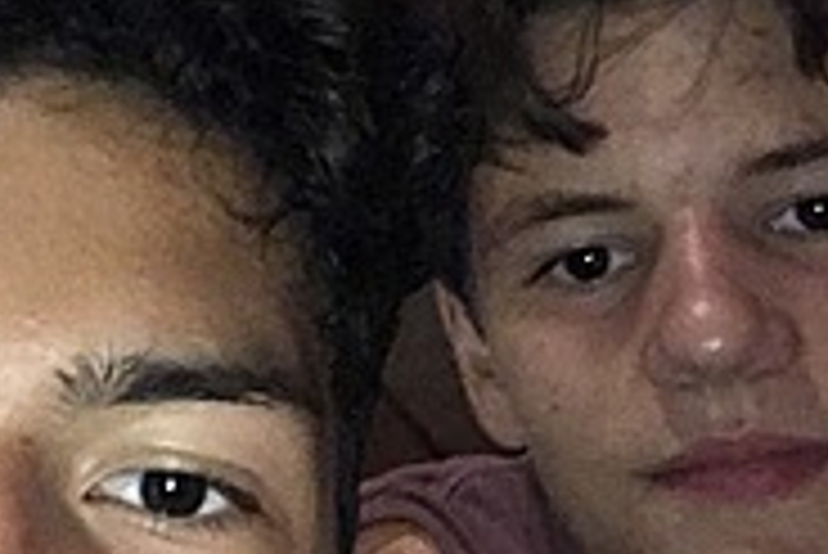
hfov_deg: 23.2
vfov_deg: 15.7
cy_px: 126
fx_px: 2003
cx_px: 241
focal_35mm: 87
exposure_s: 1/20
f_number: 2.2
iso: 640
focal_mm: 2.87
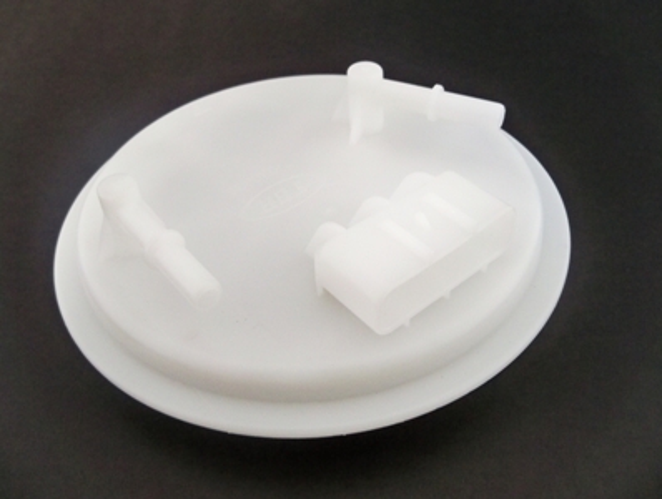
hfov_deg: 52.5
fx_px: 671
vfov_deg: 40.8
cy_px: 250
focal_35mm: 35
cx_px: 331
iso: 320
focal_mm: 6.2
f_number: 3.5
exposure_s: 1/30
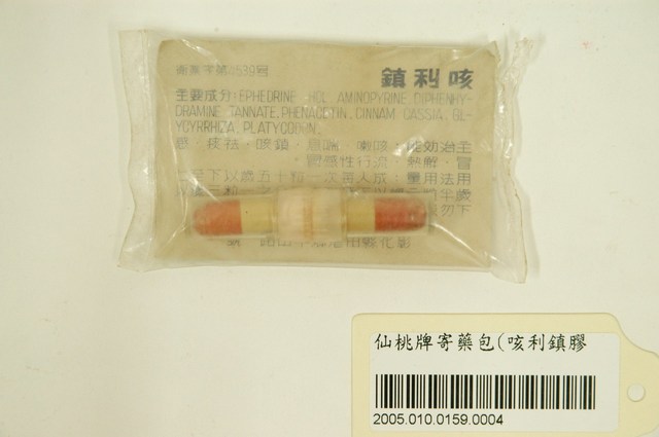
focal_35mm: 105
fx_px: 1920
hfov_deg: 19.5
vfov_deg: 13.0
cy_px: 218
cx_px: 330
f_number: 8
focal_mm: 70
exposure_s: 1/20
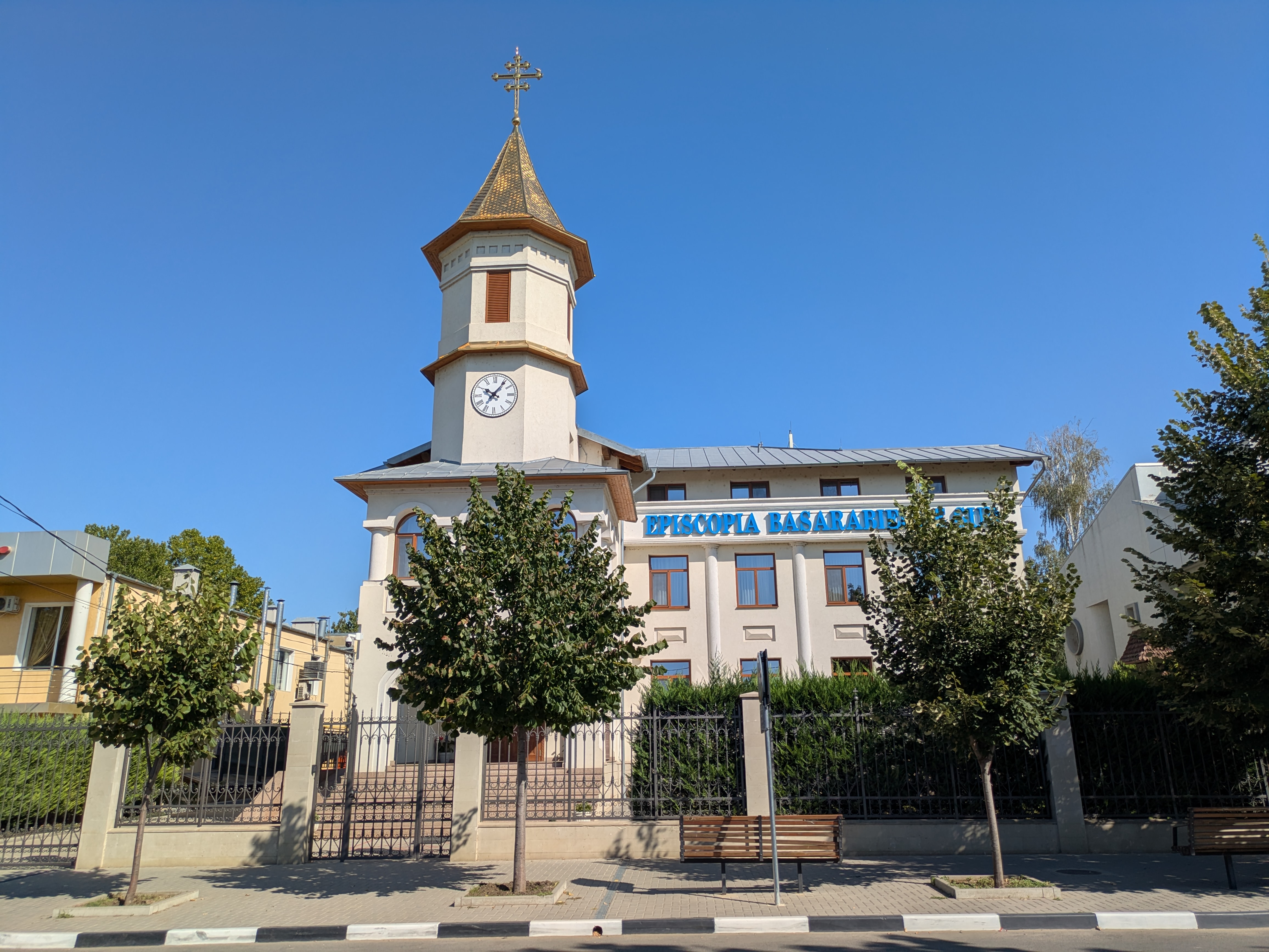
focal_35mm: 25
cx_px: 634
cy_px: 476
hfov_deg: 69.4
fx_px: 917
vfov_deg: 54.9
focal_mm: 5.43
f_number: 1.89
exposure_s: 1/3378
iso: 47
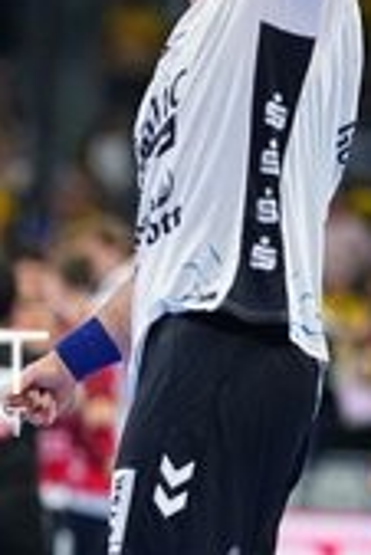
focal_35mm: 479
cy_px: 388
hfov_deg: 2.9
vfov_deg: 4.3
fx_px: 7389
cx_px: -240
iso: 1000
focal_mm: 135
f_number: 1.8
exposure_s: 1/1600
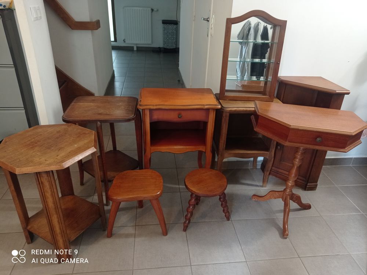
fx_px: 297
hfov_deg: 63.5
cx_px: 184
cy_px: 138
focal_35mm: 28
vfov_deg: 49.7
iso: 281
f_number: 1.79
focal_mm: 4.74
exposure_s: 1/33.3
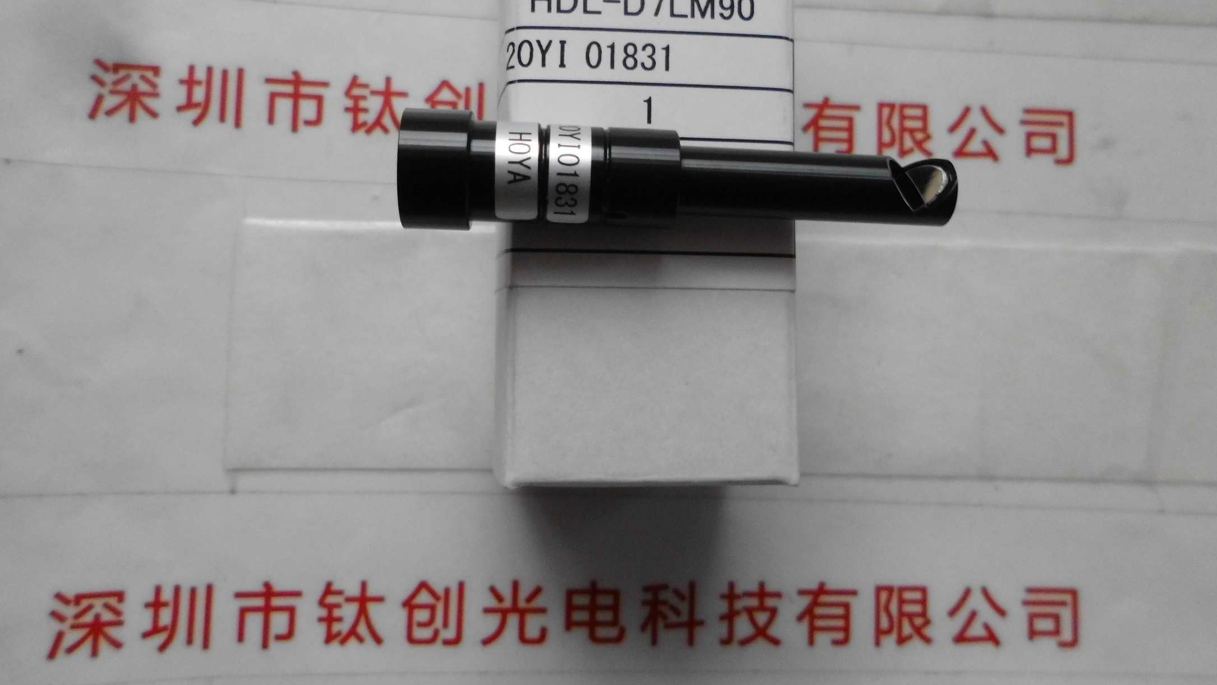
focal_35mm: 29
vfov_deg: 40.0
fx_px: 936
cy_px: 265
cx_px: 619
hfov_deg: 66.1
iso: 200
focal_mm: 4.6
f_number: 3.2
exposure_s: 1/30
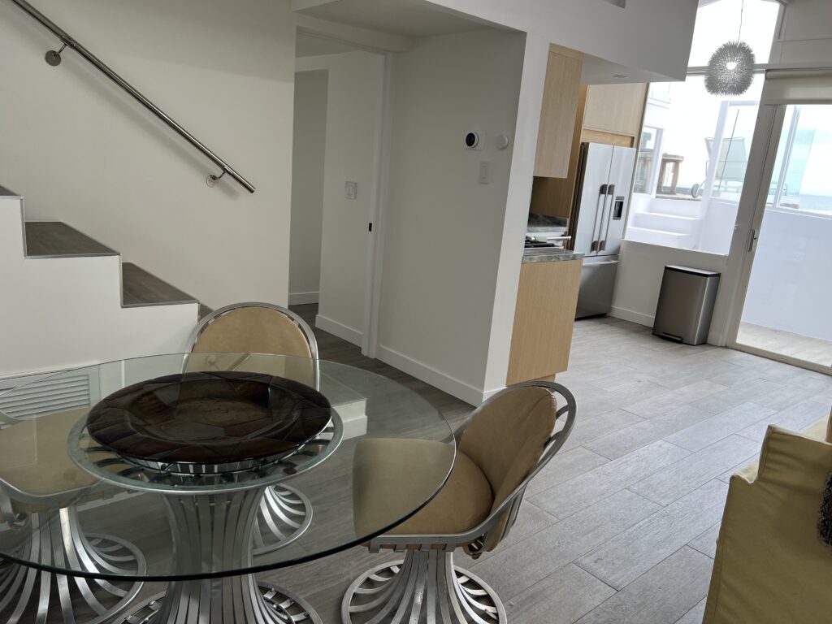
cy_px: 312
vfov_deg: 53.1
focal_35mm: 26
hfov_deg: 67.3
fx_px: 625
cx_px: 416
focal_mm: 5.7
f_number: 1.5
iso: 50
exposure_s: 1/374
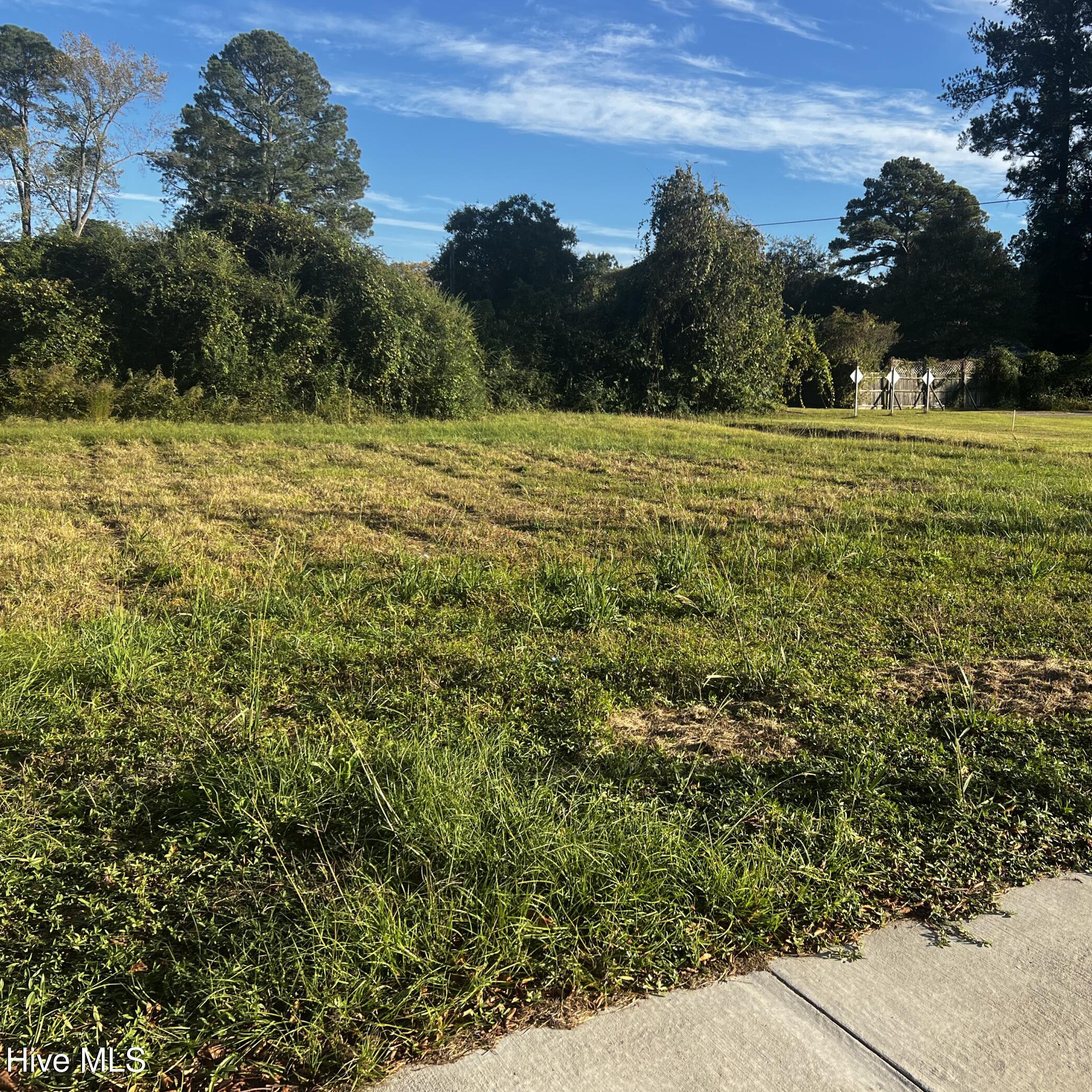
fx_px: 1178
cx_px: 680
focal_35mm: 33
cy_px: 526
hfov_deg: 49.3
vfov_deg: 49.7
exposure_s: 1/1724
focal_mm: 5.7
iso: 50
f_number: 1.5
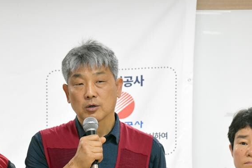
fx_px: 1484
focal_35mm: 212
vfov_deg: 6.5
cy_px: 141
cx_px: 95
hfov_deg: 9.7
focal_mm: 78
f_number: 6.3
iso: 2500
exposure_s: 1/200
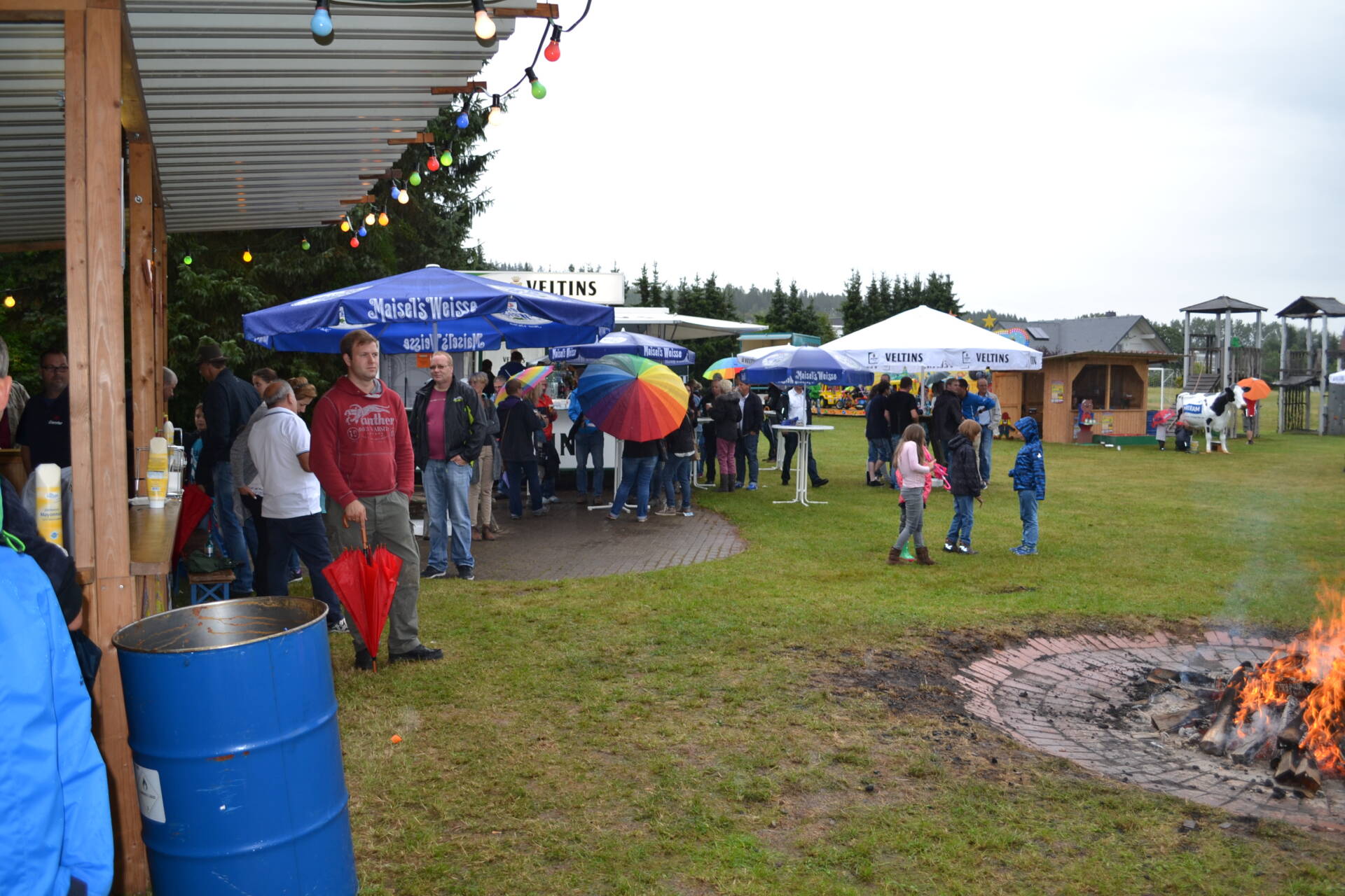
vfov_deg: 47.9
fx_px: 1009
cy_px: 448
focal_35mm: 27
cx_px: 672
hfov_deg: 67.4
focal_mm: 18
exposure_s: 1/125
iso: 110
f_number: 4
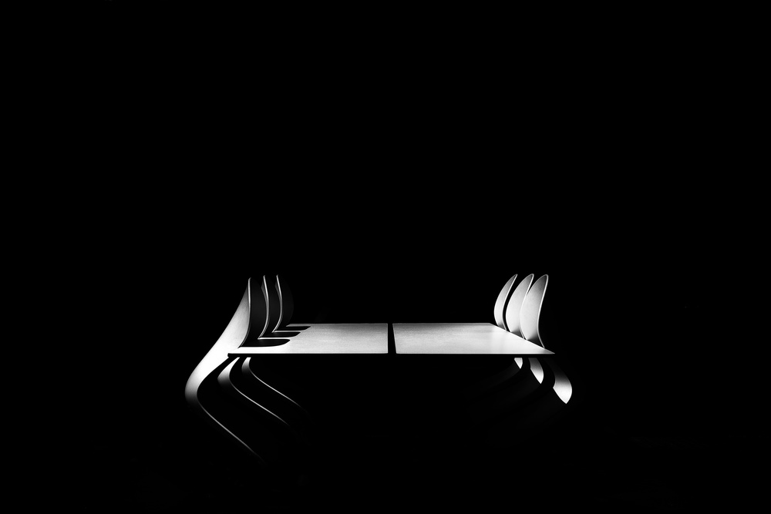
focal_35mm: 47
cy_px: 257
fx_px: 1007
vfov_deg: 28.7
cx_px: 386
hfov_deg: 41.9
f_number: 16
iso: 200
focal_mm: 31.5
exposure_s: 1/500
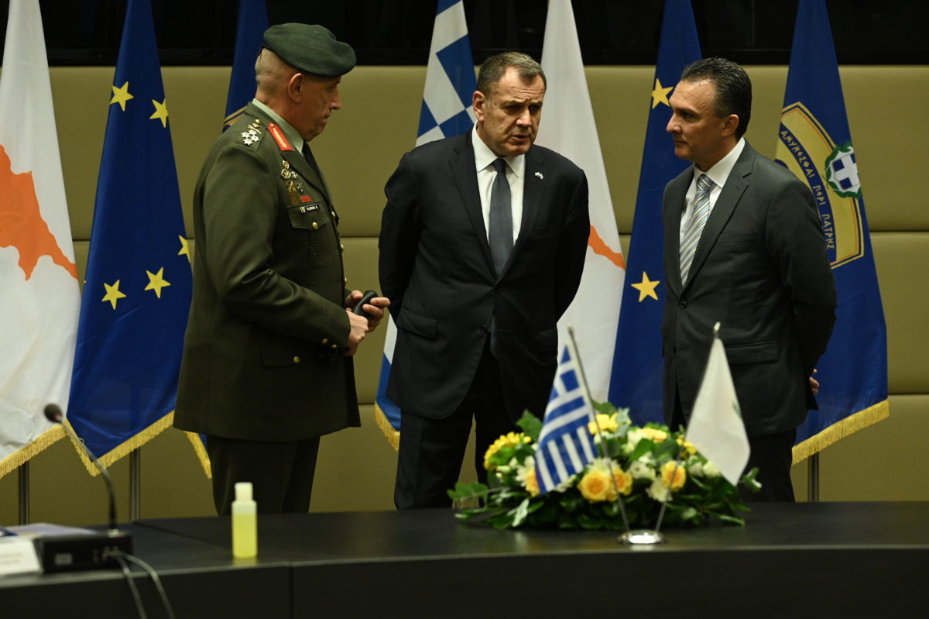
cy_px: 310
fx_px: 3482
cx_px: 464
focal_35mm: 135
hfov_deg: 15.2
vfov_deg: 10.2
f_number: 4.8
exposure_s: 1/250
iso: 4500
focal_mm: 135
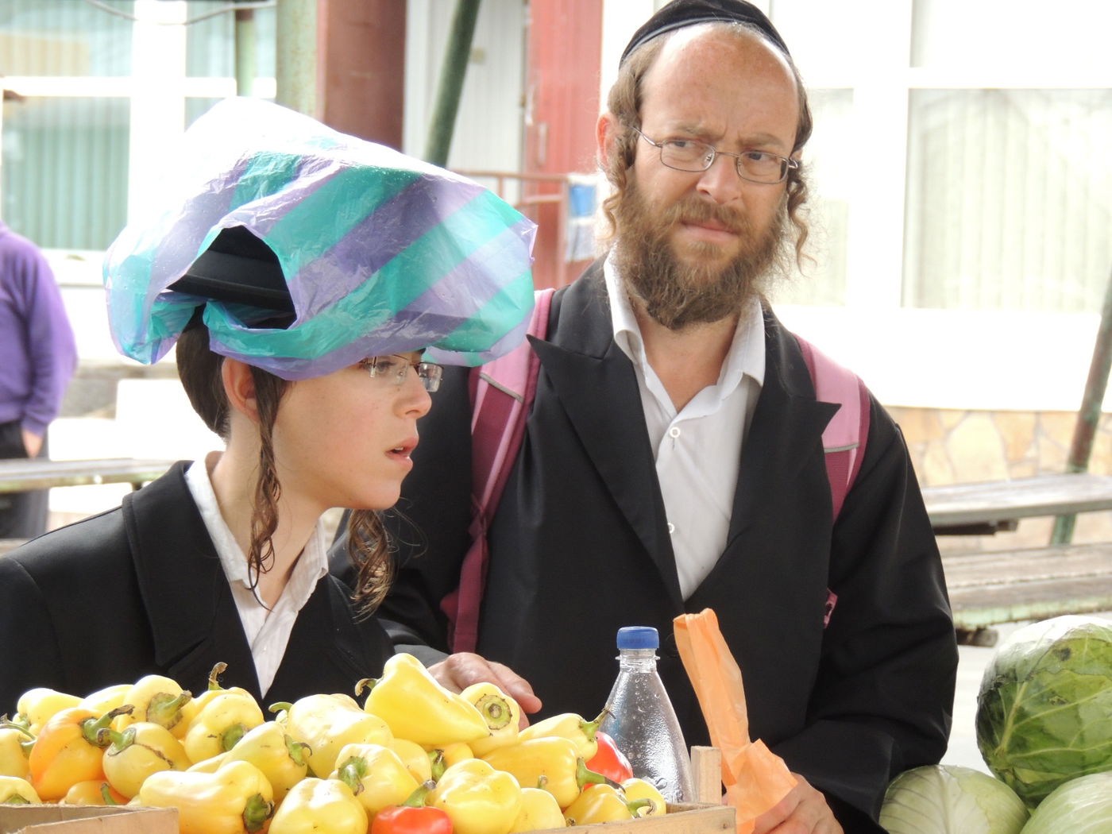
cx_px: 556
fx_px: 5461
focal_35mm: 170
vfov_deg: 8.7
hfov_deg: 11.6
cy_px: 417
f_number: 4.5
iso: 400
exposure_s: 1/125
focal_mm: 30.3
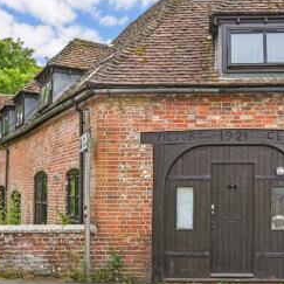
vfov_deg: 33.9
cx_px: 191
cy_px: 174
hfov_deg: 33.7
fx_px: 464
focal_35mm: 50
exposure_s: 1/640
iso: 400
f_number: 8
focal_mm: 30
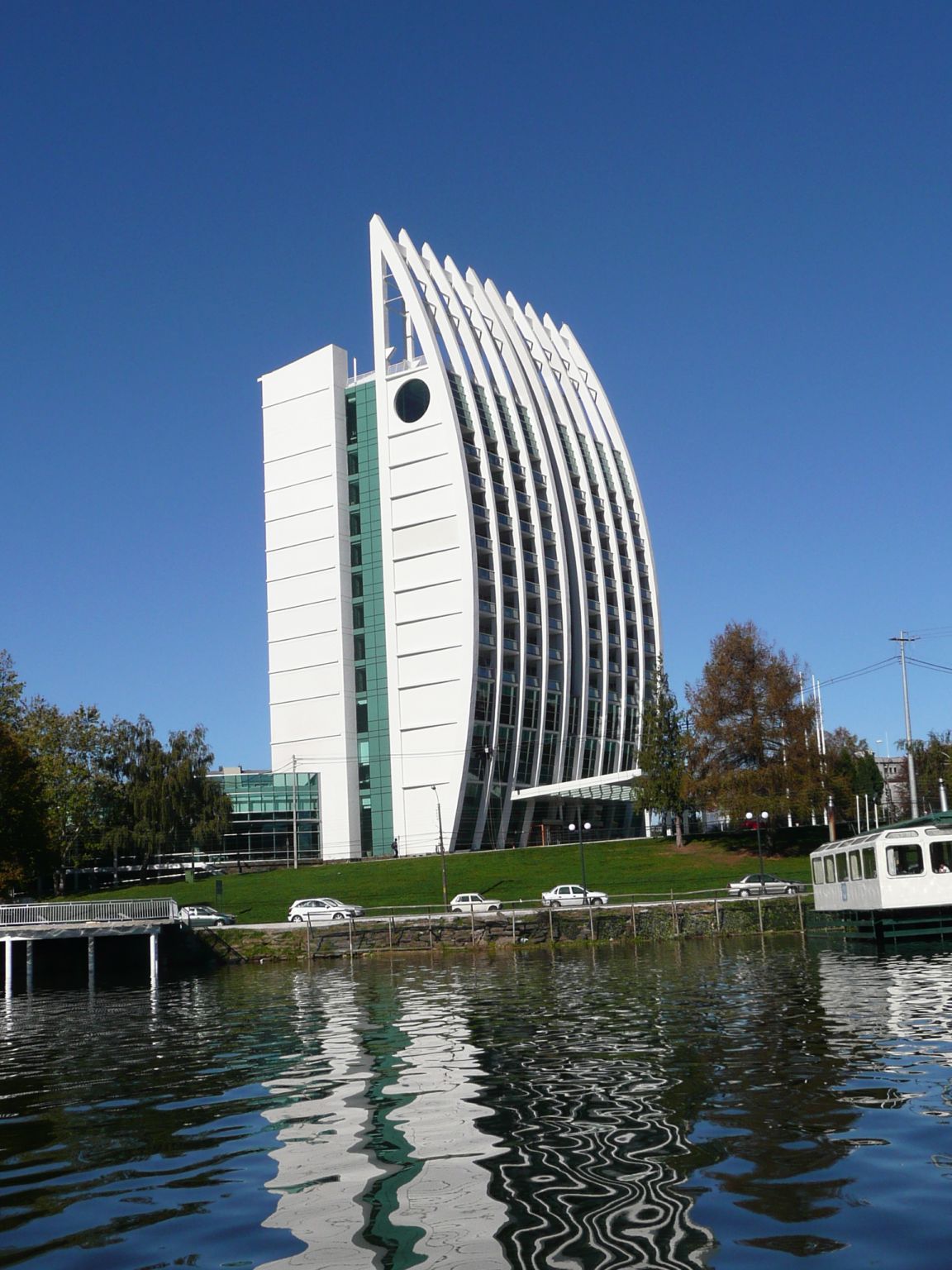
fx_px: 1577
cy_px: 635
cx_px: 476
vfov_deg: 43.9
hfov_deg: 33.6
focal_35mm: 43
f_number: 9
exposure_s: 1/320
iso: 100
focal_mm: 5.8
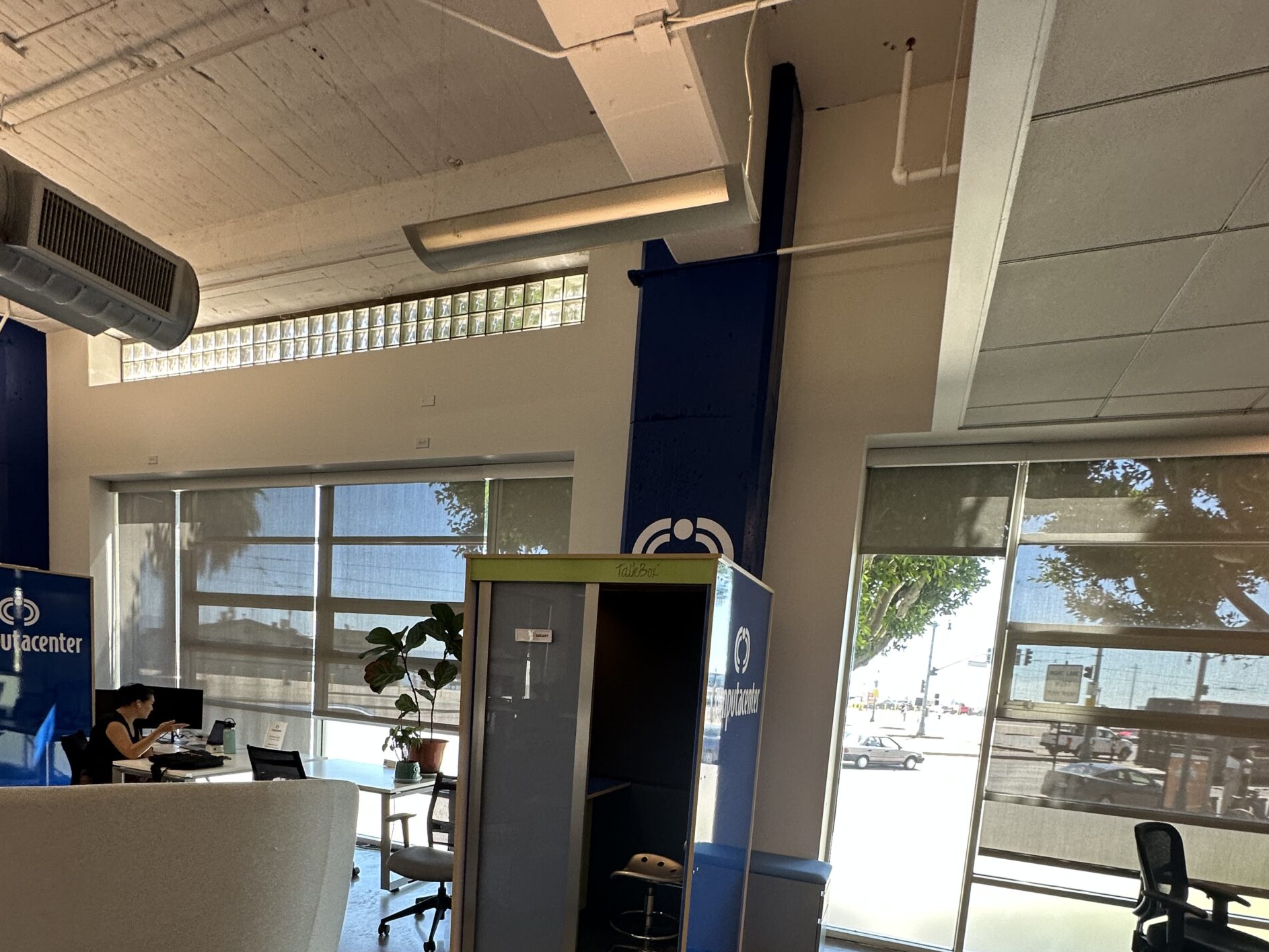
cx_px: 632
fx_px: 697
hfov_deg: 84.7
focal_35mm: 19
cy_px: 750
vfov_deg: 63.3
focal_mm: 2.22
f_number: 2.2
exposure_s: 1/120
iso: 100
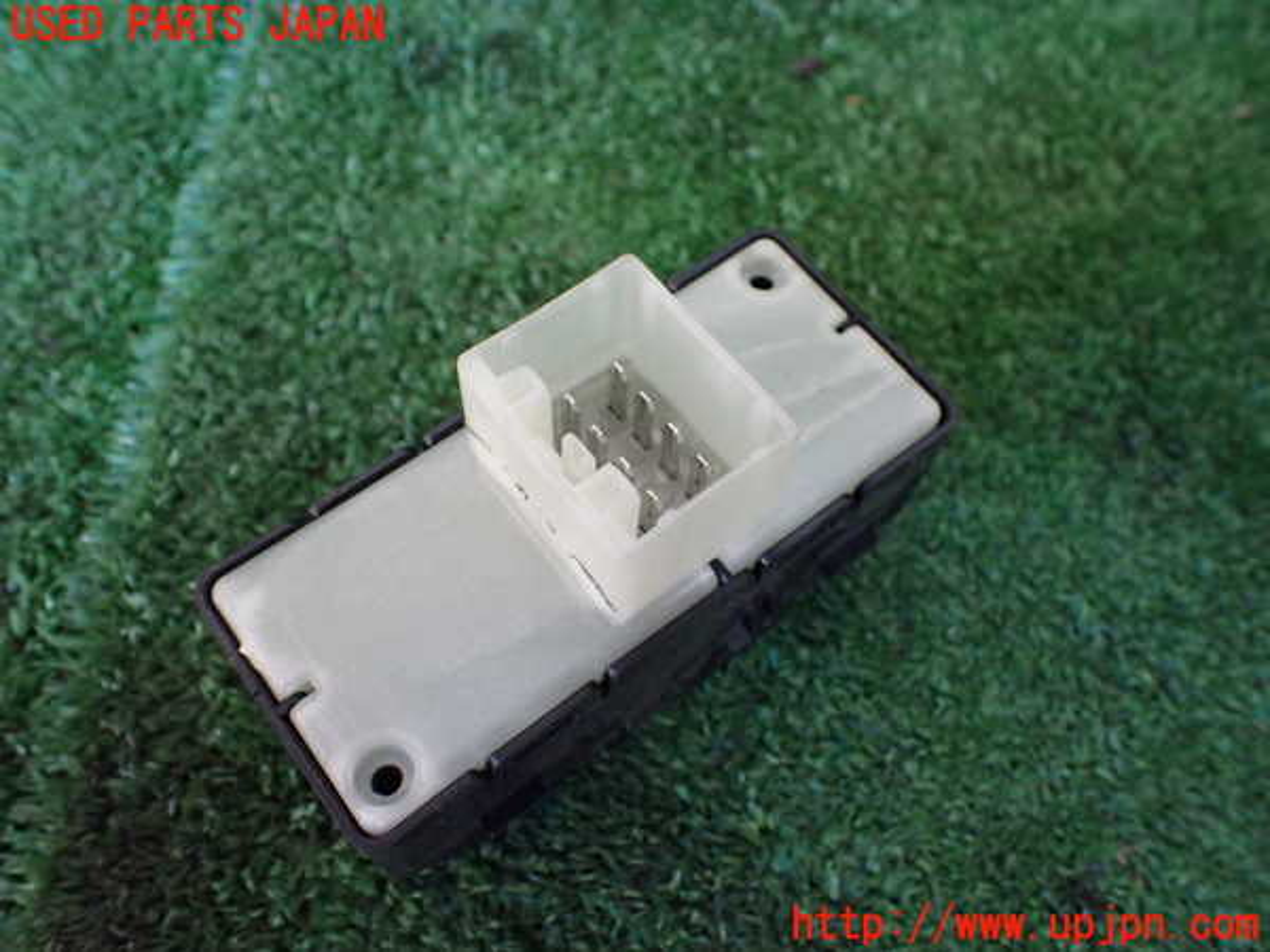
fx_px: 1101
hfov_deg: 60.0
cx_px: 635
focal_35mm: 30
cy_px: 476
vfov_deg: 46.8
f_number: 2.3
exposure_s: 1/125
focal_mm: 5.4
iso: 640
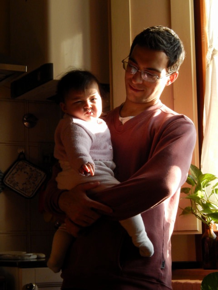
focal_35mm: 95
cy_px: 145
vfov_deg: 20.7
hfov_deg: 15.6
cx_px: 109
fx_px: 798
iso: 400
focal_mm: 17
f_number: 5.2
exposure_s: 1/200
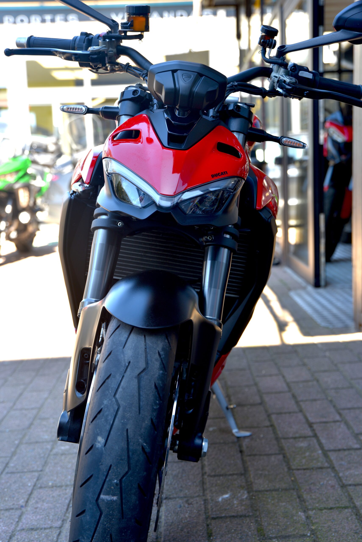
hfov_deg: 27.0
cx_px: 181
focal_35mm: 50
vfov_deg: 39.6
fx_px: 753
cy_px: 271
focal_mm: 50
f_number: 4.5
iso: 100
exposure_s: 1/80
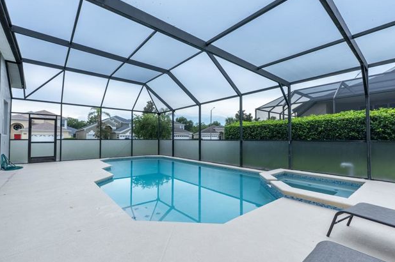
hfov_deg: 96.8
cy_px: 135
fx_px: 175
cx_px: 198
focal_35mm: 16
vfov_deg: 73.6
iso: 800
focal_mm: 14
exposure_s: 1/6400
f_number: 8
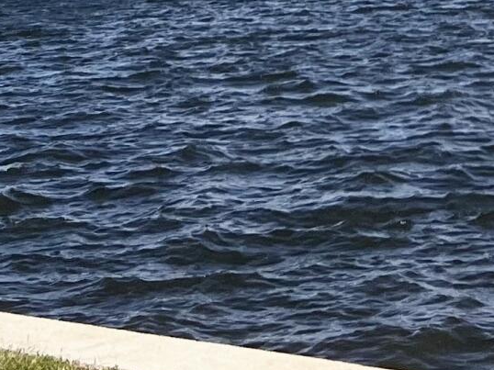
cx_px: 537
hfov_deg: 13.4
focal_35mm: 145
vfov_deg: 8.8
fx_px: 2068
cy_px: -658
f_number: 1.5
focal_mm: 5.7
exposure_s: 1/6211
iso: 50
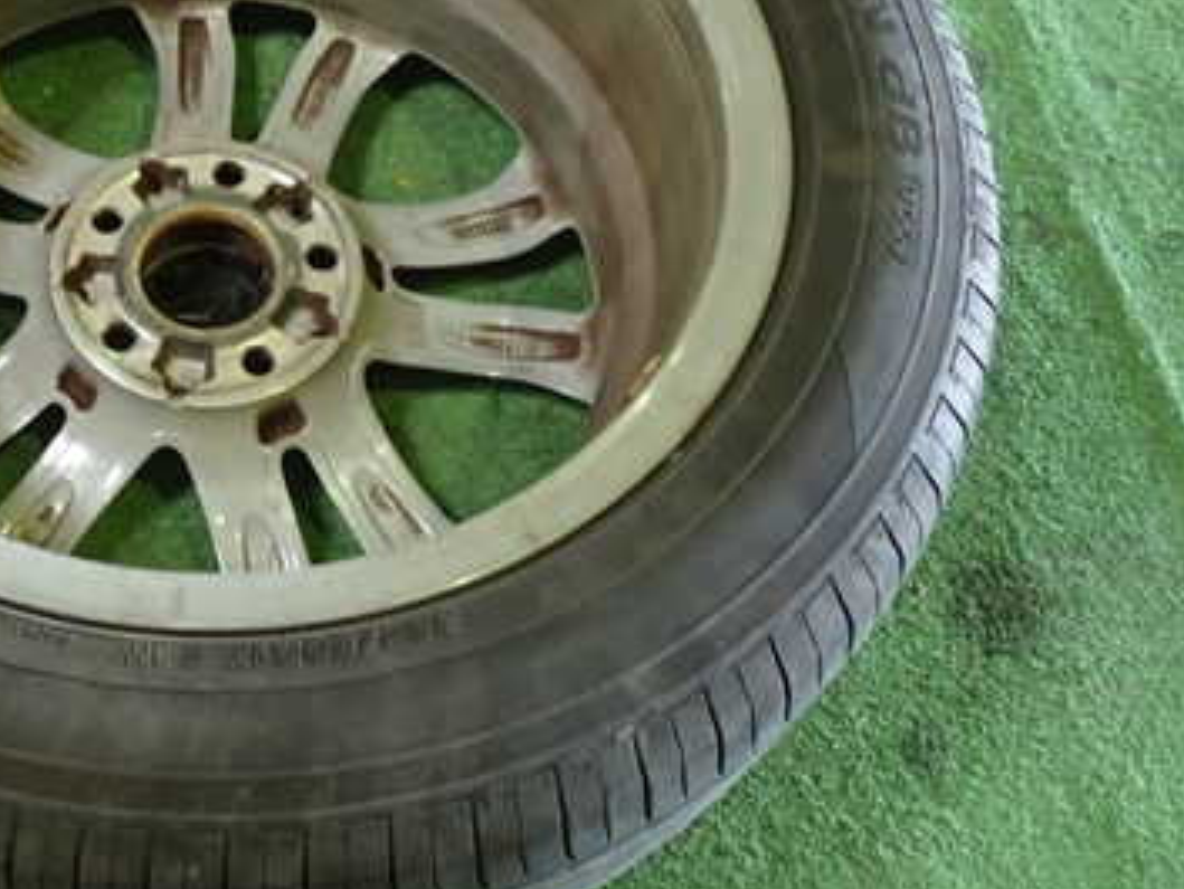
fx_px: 1745
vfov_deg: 28.2
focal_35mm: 51
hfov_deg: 36.1
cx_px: 218
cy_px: 242
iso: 500
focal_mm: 5.4
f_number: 2.3
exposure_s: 1/30
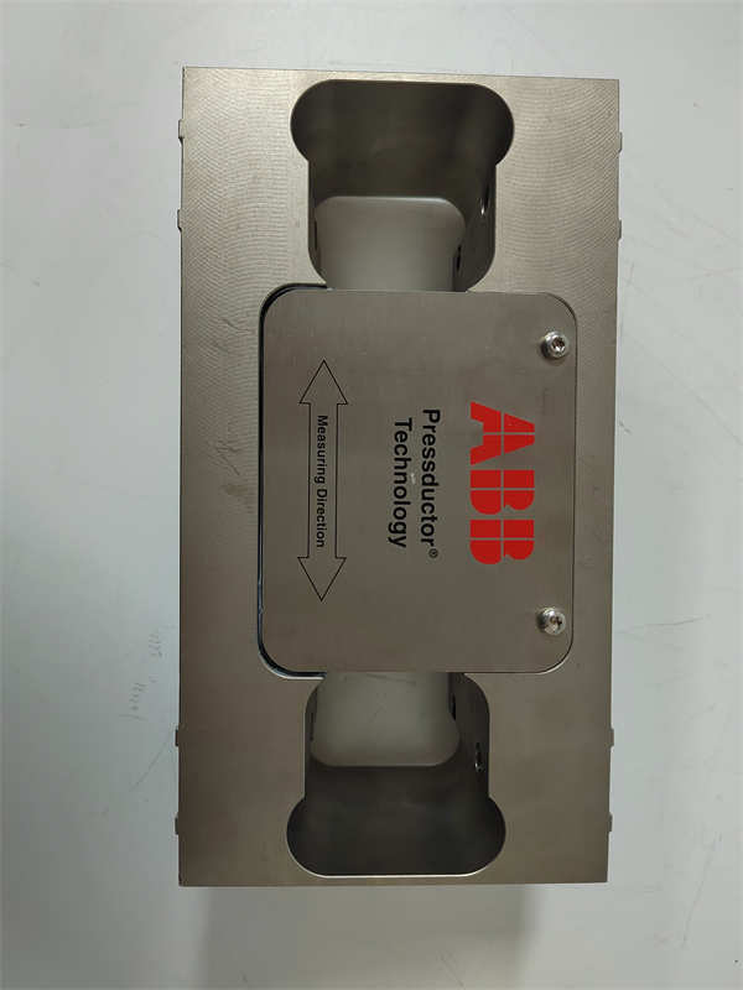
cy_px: 495
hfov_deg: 58.9
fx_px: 658
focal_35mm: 23
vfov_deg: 73.9
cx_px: 372
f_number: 1.9
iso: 2344
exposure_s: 1/100
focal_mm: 5.52
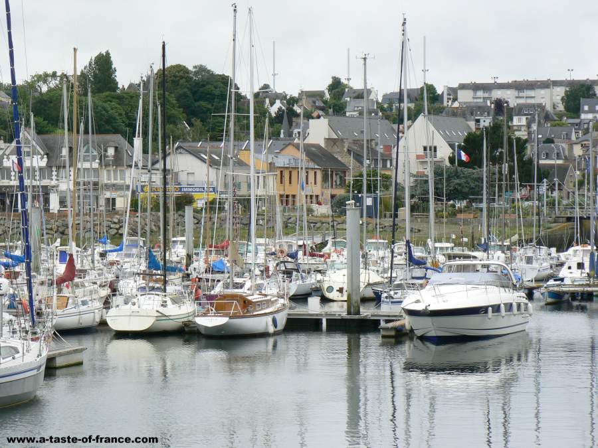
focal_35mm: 147
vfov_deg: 10.1
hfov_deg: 13.4
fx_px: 2539
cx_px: 299
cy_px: 224
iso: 80
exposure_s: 1/125
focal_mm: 24.6
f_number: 5.6
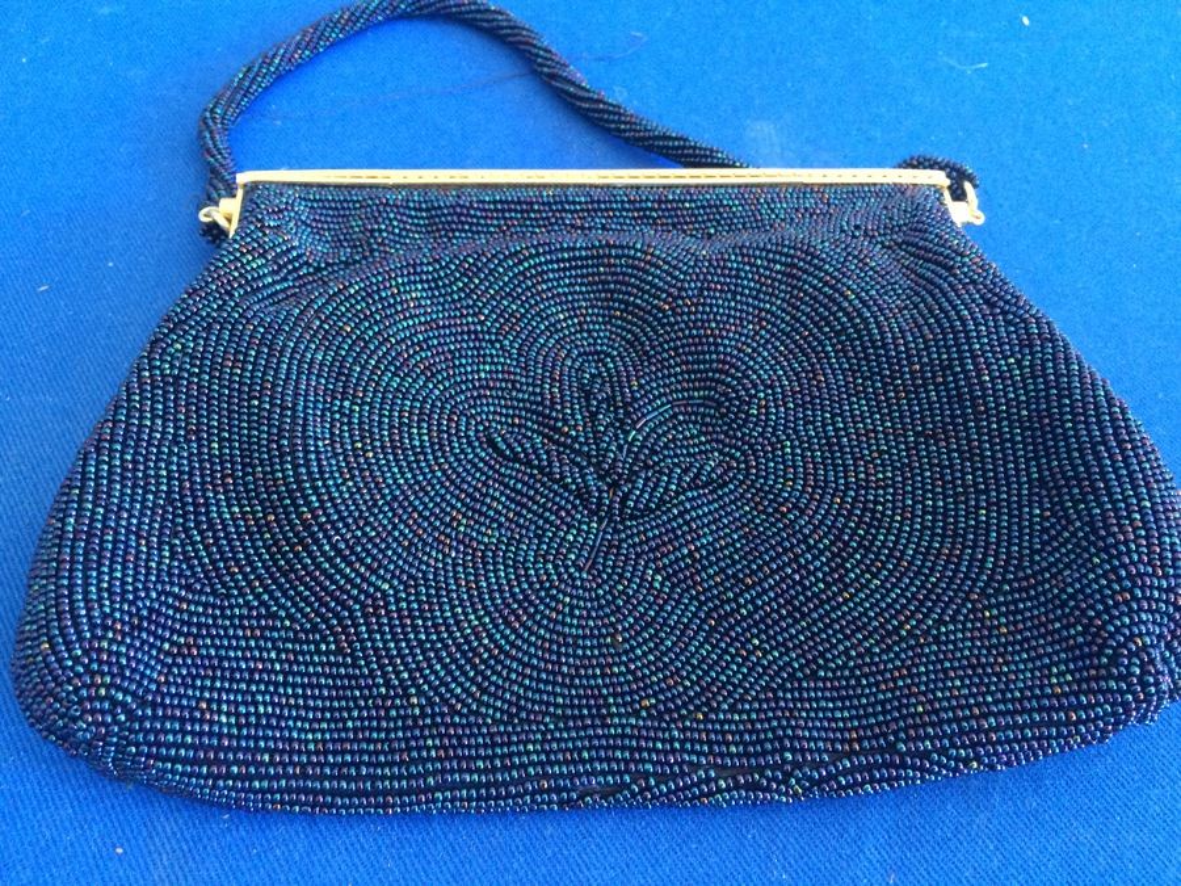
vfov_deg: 48.2
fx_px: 989
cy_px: 443
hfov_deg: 61.7
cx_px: 590
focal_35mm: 29
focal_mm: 4.15
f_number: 2.2
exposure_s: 1/17
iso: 250
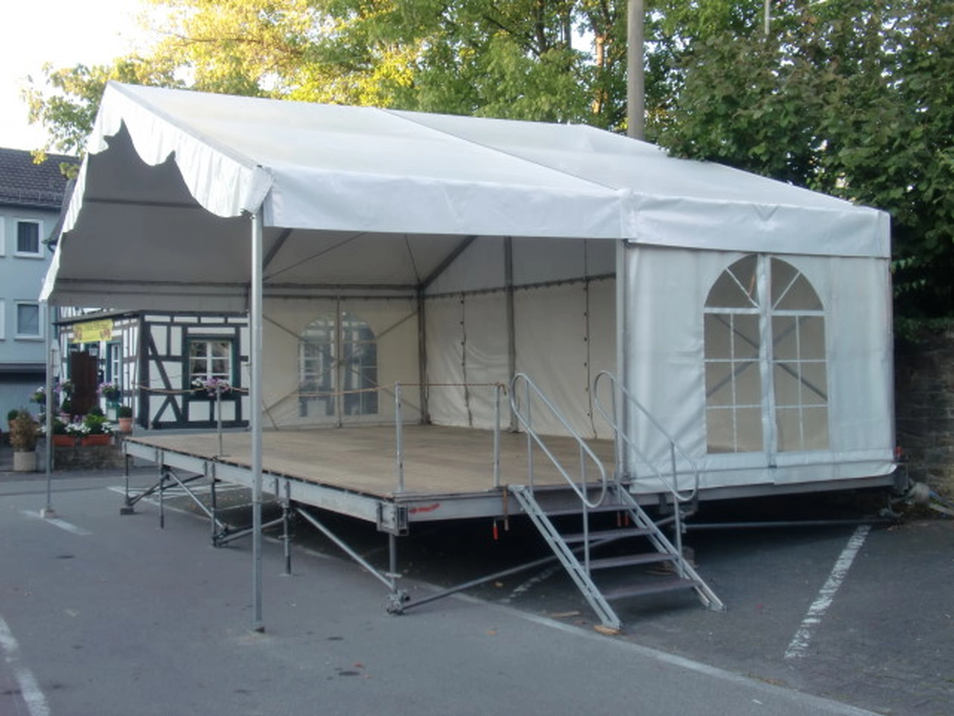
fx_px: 1213
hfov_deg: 42.9
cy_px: 358
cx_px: 477
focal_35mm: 44
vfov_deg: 32.9
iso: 64
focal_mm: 7.91
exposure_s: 1/80
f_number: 3.4
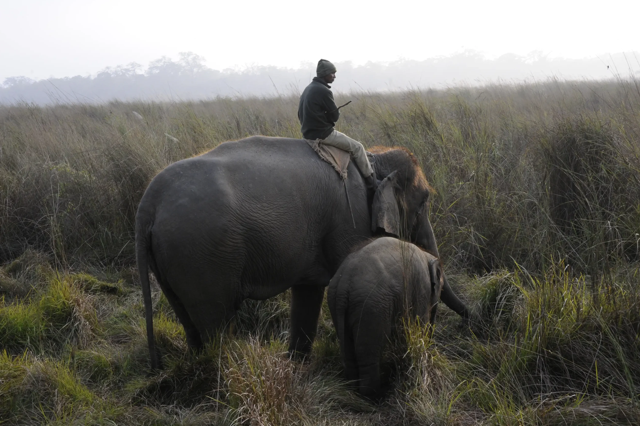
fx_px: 871
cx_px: 324
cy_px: 210
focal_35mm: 49
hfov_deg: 40.3
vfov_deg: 27.5
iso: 1250
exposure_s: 1/400
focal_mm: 48
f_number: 10
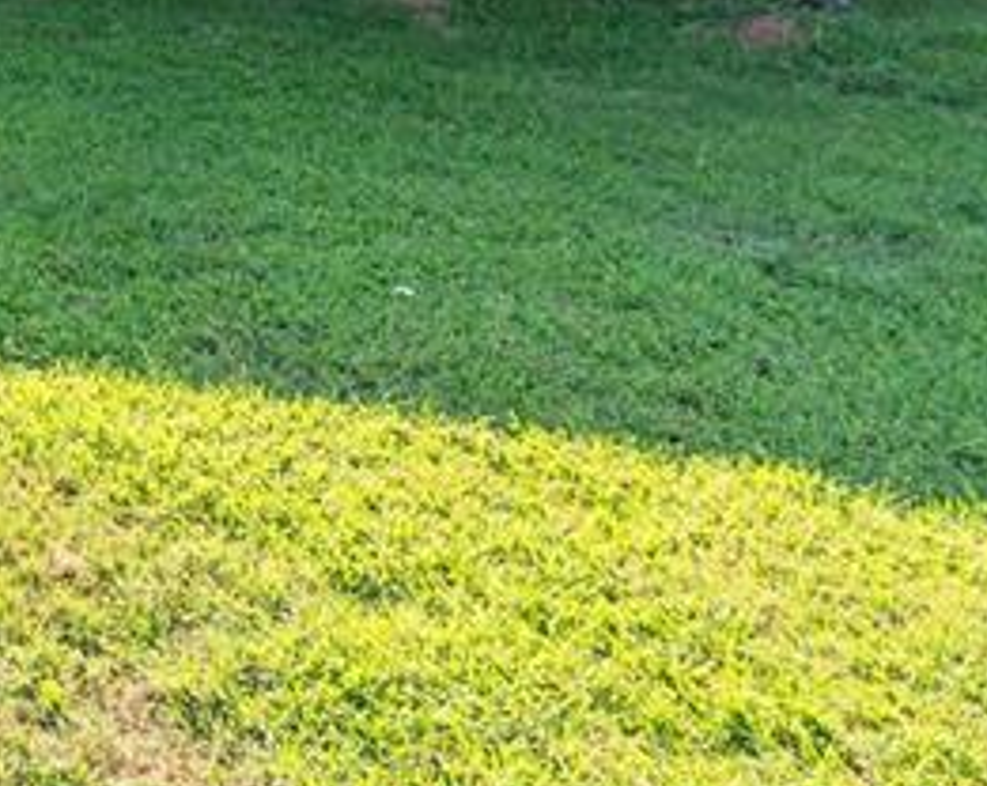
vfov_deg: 21.9
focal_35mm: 59
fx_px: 1721
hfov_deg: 23.0
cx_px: -639
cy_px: -351
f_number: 7.1
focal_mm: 16
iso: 200
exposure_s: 1/500
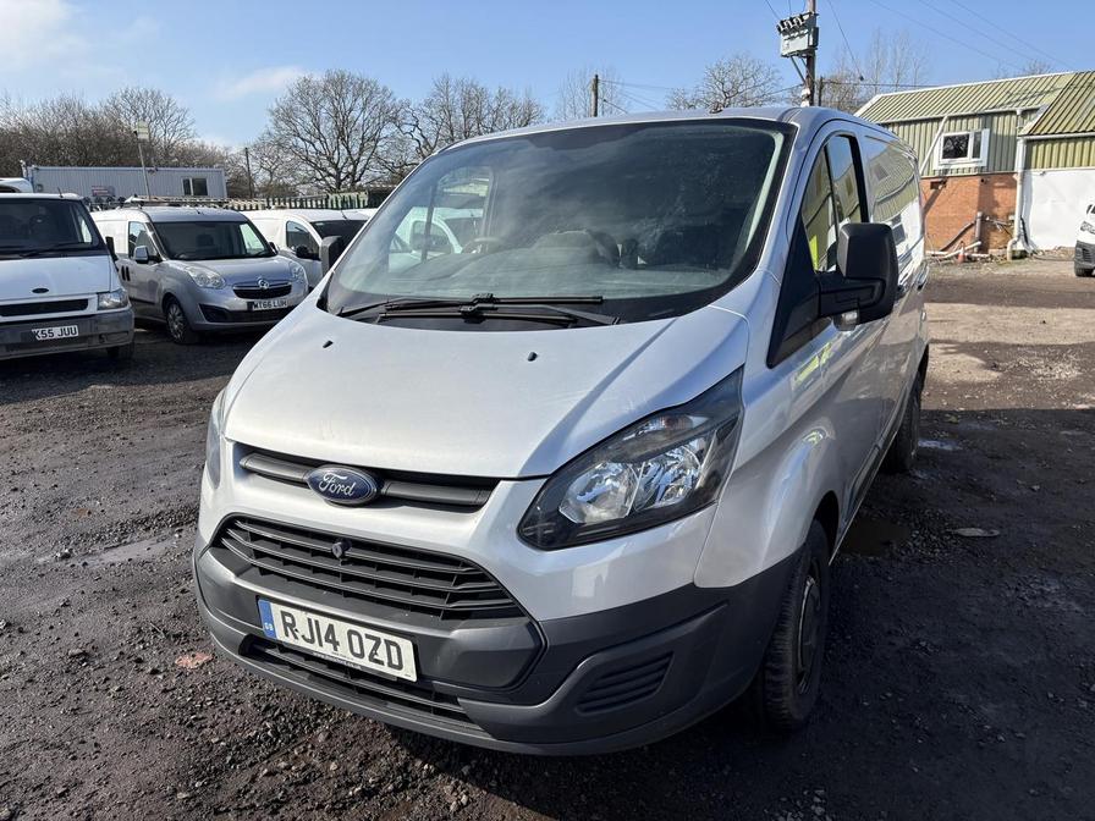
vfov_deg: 53.1
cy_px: 410
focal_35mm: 26
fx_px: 822
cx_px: 548
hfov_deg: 67.3
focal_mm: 5.96
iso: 50
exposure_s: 1/3125
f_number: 1.6
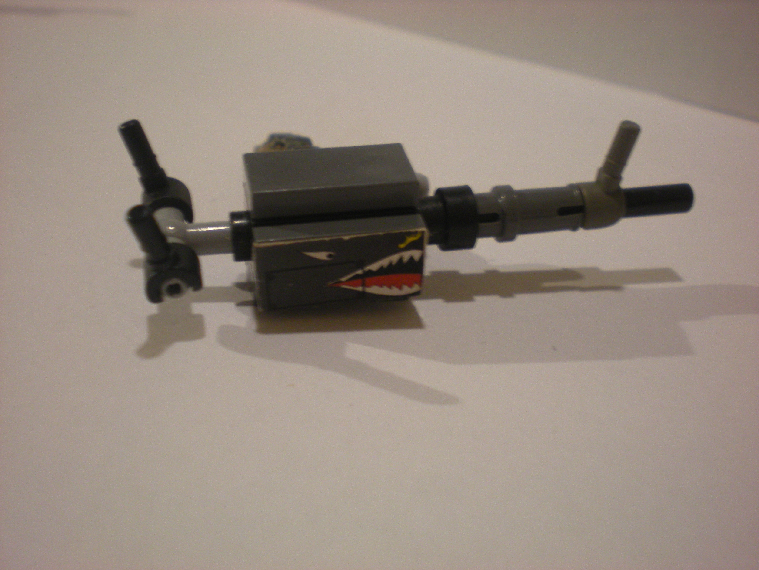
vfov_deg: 32.9
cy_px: 285
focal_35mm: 44
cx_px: 380
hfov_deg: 42.9
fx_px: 965
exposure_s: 1/12.7
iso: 200
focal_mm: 7.4
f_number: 3.5
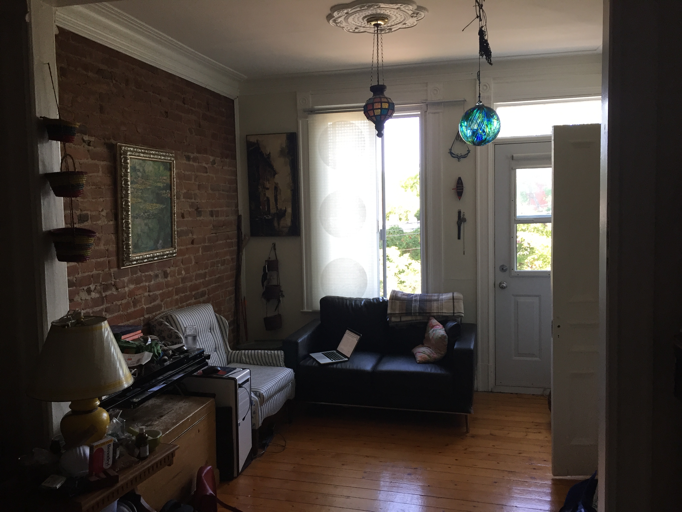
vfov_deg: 48.2
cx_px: 341
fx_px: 571
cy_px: 256
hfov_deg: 61.7
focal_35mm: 29
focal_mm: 4.15
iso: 32
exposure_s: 1/30
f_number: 2.2
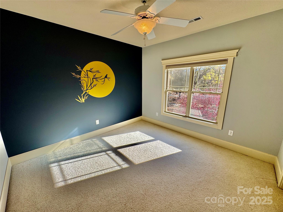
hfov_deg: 102.1
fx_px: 114
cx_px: 142
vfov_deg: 85.7
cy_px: 106
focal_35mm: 14
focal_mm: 2.22
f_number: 2.2
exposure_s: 1/308
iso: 40
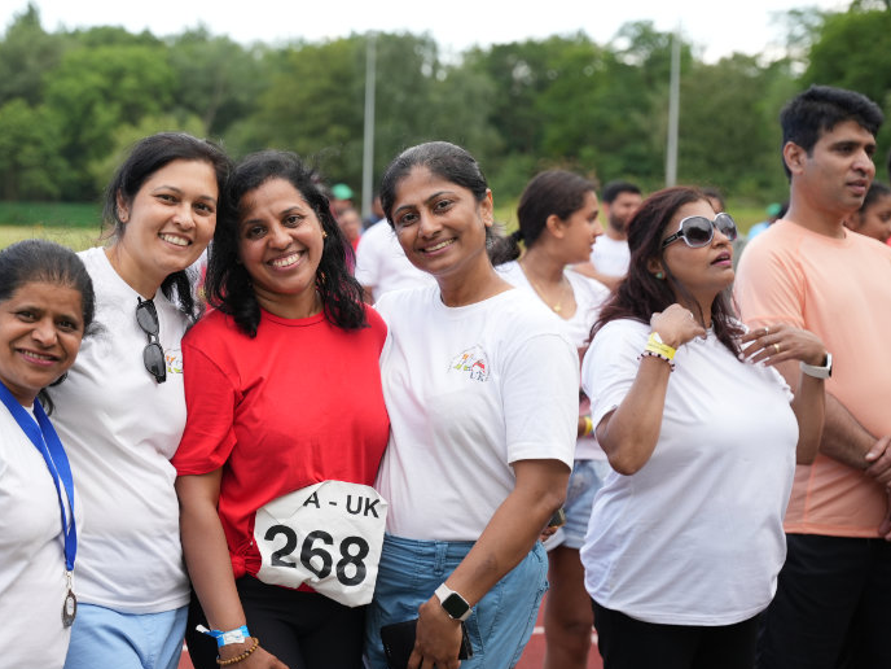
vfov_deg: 20.8
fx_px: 1820
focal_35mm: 71
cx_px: 267
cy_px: 307
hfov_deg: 27.3
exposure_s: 1/800
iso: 250
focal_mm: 49.5
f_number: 2.8
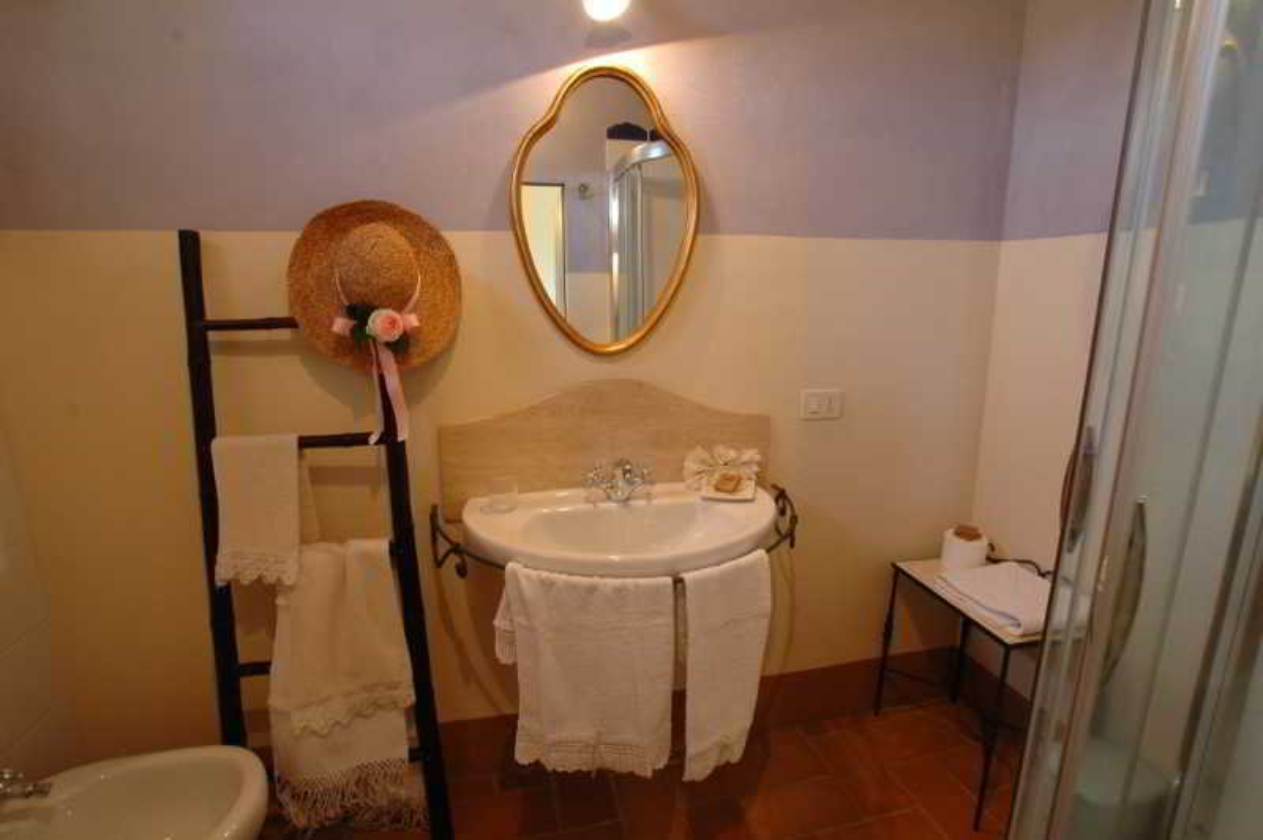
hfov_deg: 95.0
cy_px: 420
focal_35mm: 16
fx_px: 578
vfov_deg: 72.0
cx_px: 632
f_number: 8
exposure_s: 1/2
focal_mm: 11
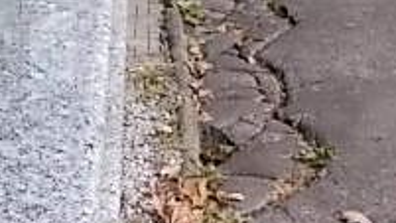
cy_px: 30
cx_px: -79
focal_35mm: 97
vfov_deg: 12.4
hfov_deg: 20.6
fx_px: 1018
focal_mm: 4
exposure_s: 1/500
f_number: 2.7
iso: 80
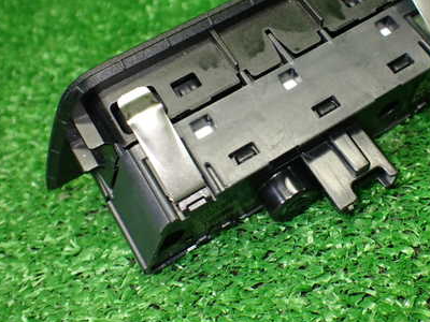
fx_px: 559
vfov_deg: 32.0
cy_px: 120
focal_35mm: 45
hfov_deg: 41.4
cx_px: 298
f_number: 2.3
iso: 500
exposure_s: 1/125
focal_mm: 5.4
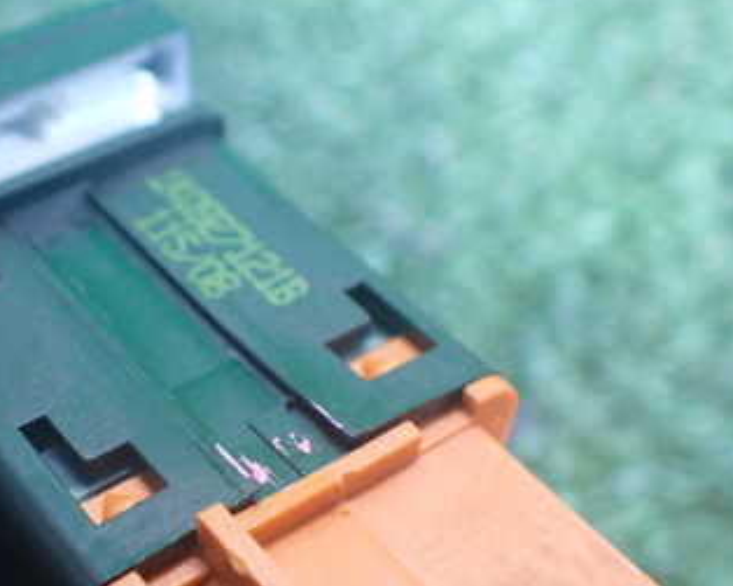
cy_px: 458
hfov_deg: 33.0
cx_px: 191
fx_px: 1214
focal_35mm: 56
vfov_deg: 26.7
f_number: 2.3
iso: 800
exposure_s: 1/50
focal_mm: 5.4
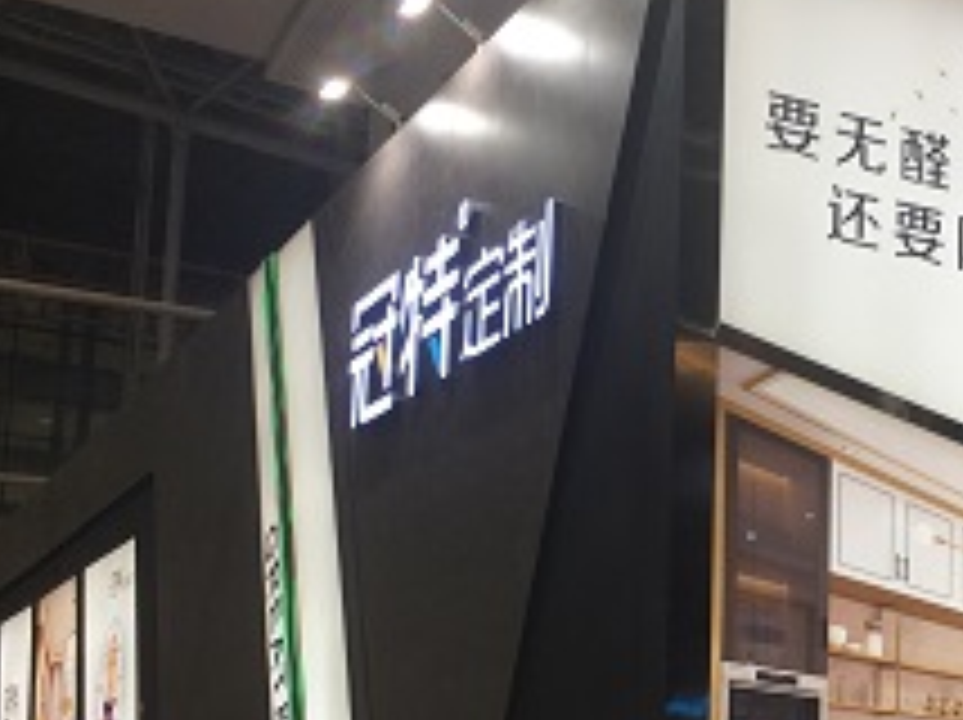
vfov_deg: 23.7
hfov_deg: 30.6
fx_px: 1695
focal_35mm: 61
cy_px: 547
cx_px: 832
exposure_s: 1/50
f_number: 2.2
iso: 25
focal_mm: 4.15
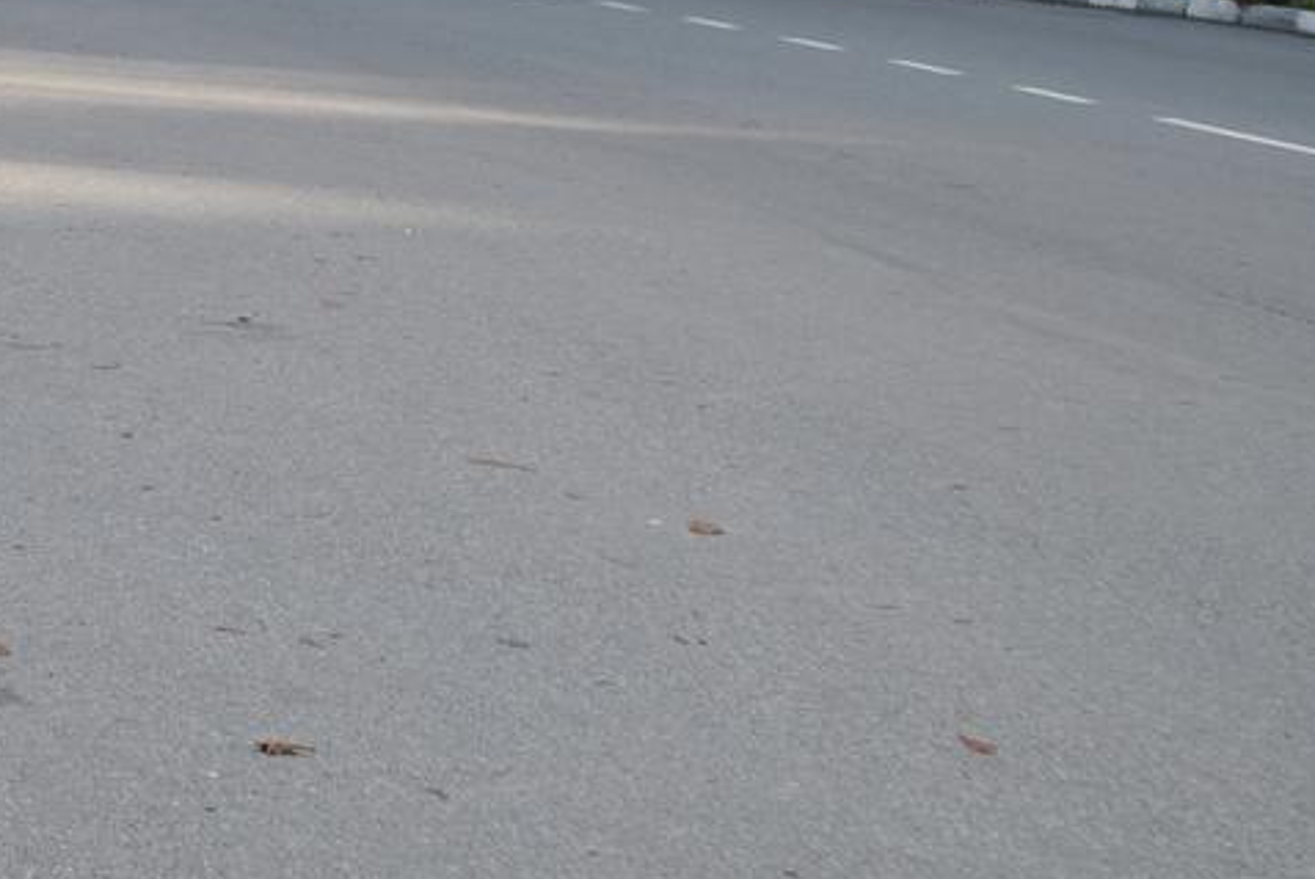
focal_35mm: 148
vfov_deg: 9.3
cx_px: 26
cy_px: 114
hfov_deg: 13.7
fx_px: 5411
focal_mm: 46
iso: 100
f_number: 5.6
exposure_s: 1/125
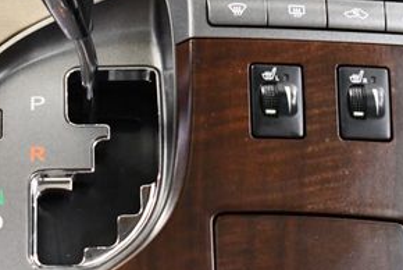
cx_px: 196
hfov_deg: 9.7
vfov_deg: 6.5
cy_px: 84
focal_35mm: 212
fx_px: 2376
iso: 4500
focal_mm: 48
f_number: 5.3
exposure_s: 1/60
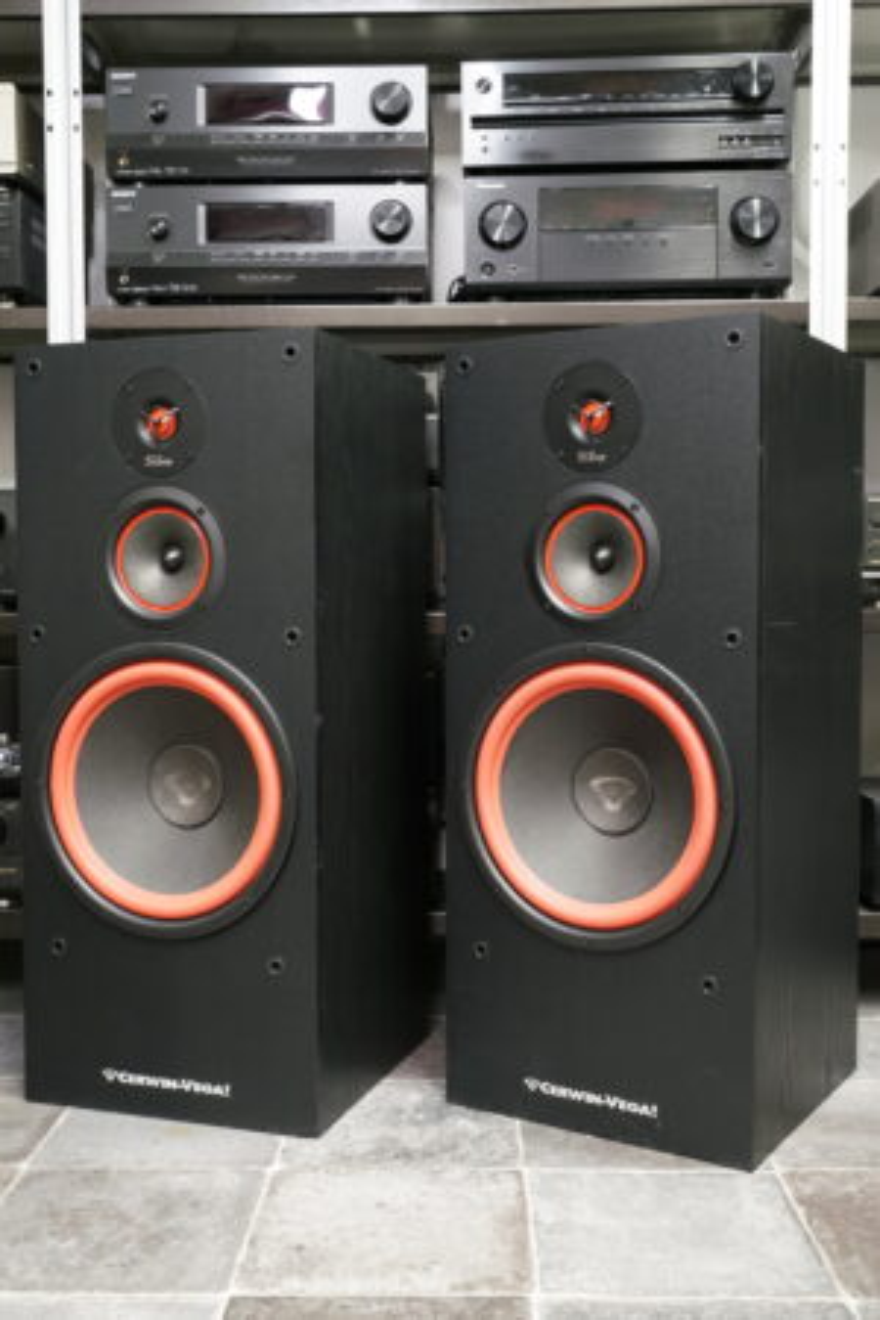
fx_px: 1393
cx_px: 440
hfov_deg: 35.1
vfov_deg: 50.7
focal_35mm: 38
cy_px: 660
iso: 1000
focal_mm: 38
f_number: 7.1
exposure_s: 1/6
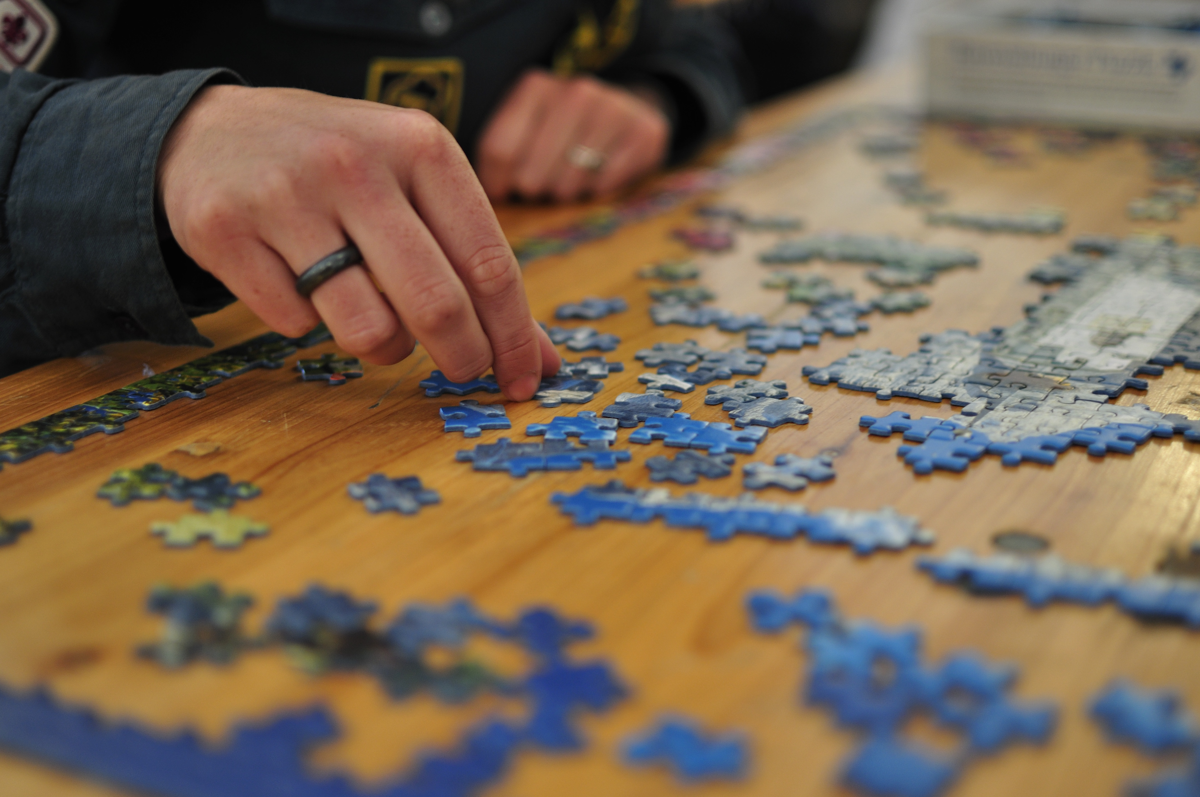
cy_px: 398
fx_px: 1748
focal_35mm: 52
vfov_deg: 25.7
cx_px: 600
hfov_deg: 37.9
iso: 200
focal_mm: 35
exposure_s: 1/15
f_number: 2
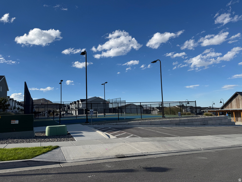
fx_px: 168
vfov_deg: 56.8
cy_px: 91
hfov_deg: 71.6
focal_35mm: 24
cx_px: 121
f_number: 1.78
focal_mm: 6.76
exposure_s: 1/5814
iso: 80
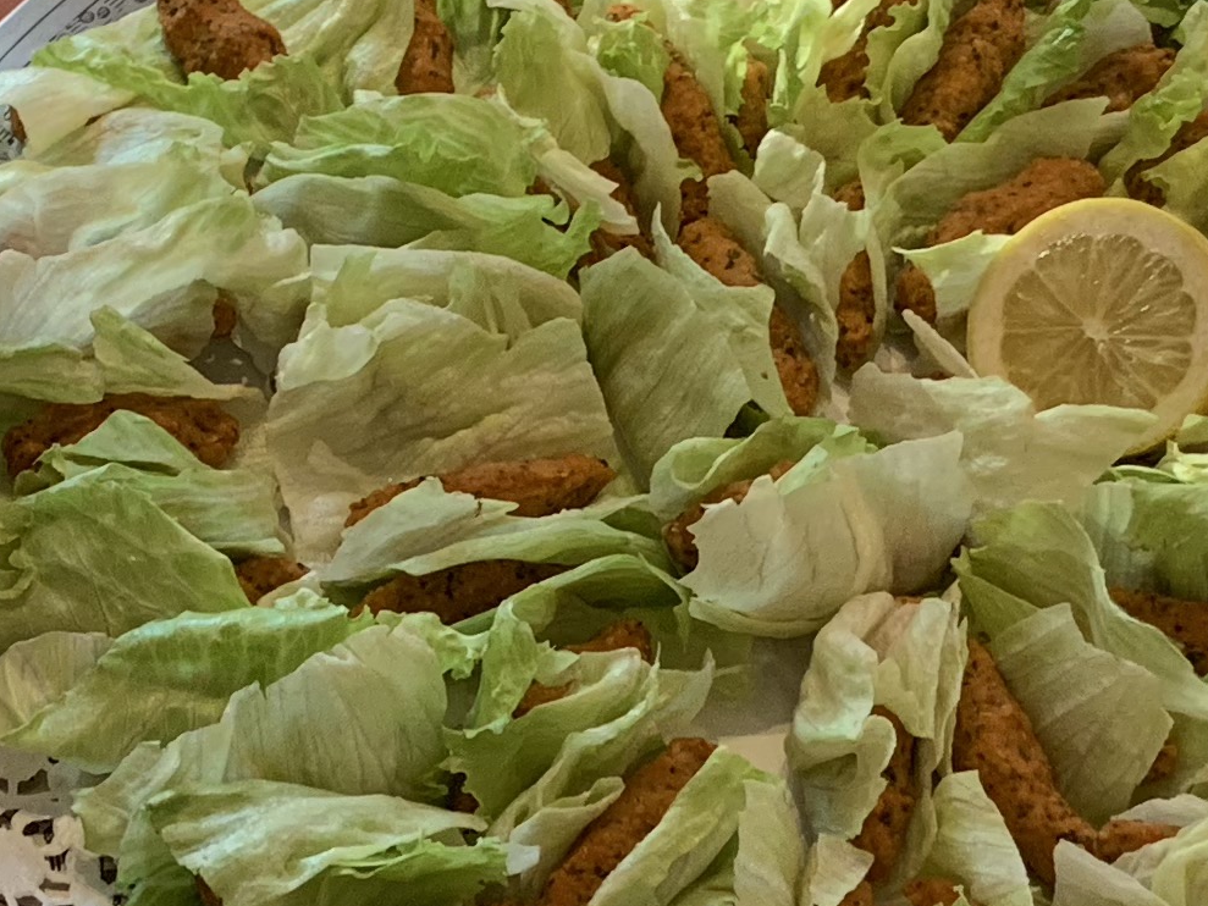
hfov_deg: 18.2
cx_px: 54
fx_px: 3700
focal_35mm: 106
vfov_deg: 13.9
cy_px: 622
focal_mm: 4.25
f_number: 1.8
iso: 125
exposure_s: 1/50
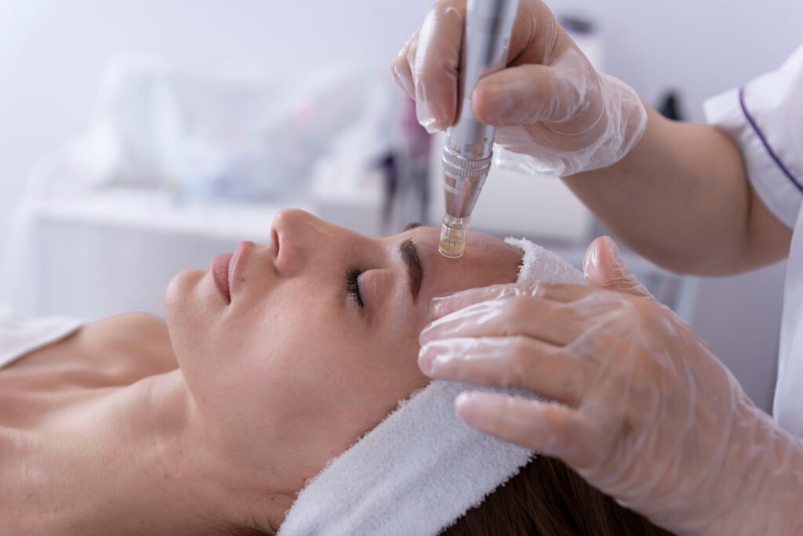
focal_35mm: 52
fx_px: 1160
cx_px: 402
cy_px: 268
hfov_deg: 38.2
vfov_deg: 26.0
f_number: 3.5
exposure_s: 1/125
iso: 100
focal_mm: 52
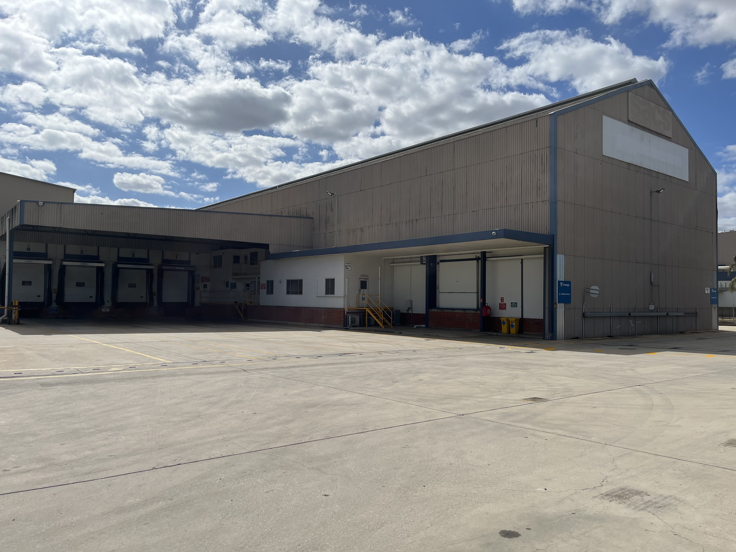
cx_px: 368
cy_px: 276
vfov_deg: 53.1
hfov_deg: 67.3
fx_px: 553
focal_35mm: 26
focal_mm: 5.1
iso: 50
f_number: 1.6
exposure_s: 1/10870
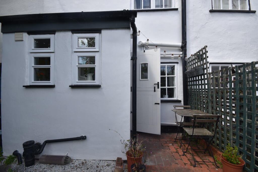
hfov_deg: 100.4
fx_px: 108
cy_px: 86
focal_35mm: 15
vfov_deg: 77.3
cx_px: 129
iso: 100
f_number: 8
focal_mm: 10
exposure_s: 1/160
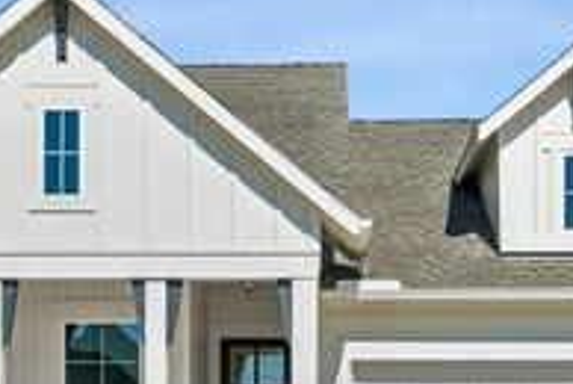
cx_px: 378
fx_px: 1435
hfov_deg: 22.5
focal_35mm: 90
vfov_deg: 15.1
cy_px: 323
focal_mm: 35
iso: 160
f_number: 9
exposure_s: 1/500
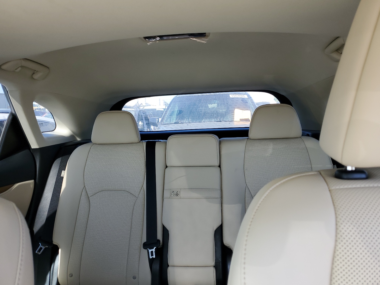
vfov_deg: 53.1
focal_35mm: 26
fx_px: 285
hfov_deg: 67.3
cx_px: 190
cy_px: 142
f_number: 1.5
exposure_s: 1/192
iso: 50
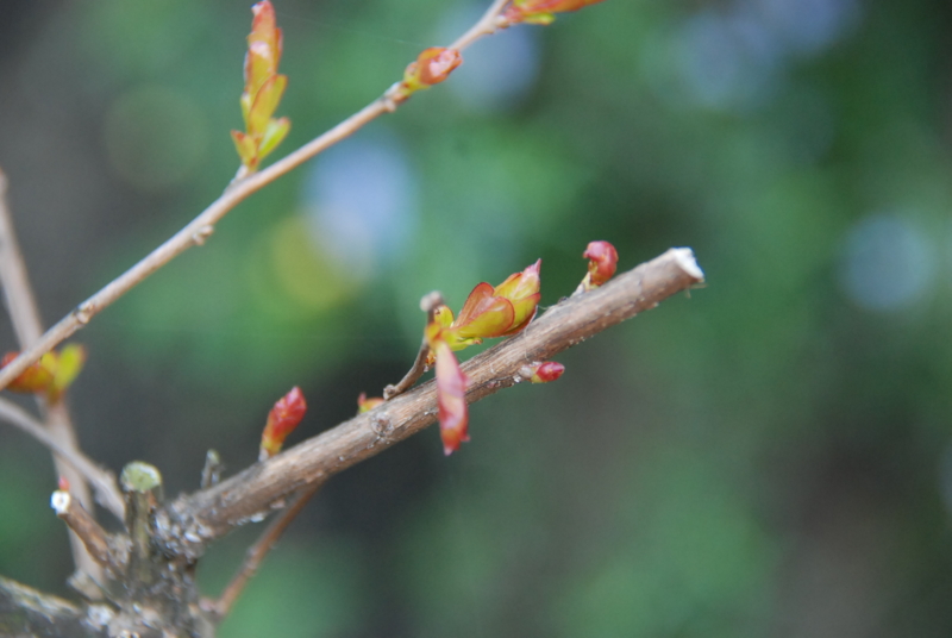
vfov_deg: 5.6
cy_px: 319
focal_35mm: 248
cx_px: 476
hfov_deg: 8.3
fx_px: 6555
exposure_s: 1/200
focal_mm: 165
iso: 800
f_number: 6.3
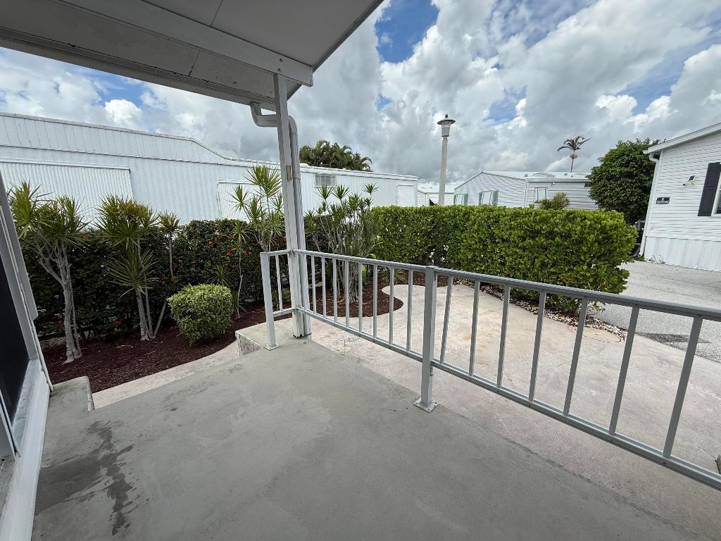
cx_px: 360
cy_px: 270
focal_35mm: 14
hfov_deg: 102.1
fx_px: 292
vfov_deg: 85.7
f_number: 2.2
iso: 50
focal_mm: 2.22
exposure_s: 1/1464
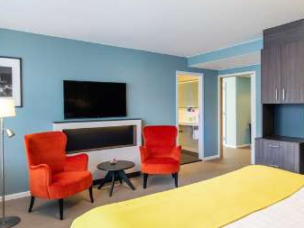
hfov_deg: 66.9
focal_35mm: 26
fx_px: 228
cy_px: 134
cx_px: 177
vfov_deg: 52.8
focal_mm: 19
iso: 100
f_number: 10
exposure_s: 1/1.67
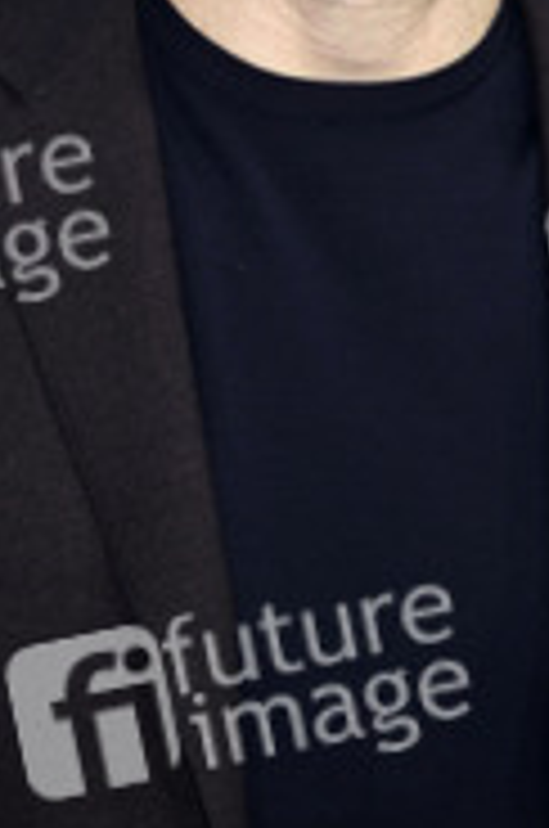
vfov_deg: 4.9
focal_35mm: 424
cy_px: 18
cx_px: 369
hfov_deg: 3.2
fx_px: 9735
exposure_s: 1/320
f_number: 3.5
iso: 800
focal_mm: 195
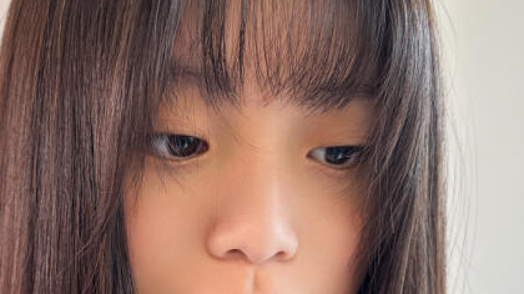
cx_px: 207
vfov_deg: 19.9
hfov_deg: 35.9
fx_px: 806
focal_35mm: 58
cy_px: 318
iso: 200
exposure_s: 1/60
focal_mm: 6.86
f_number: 1.78
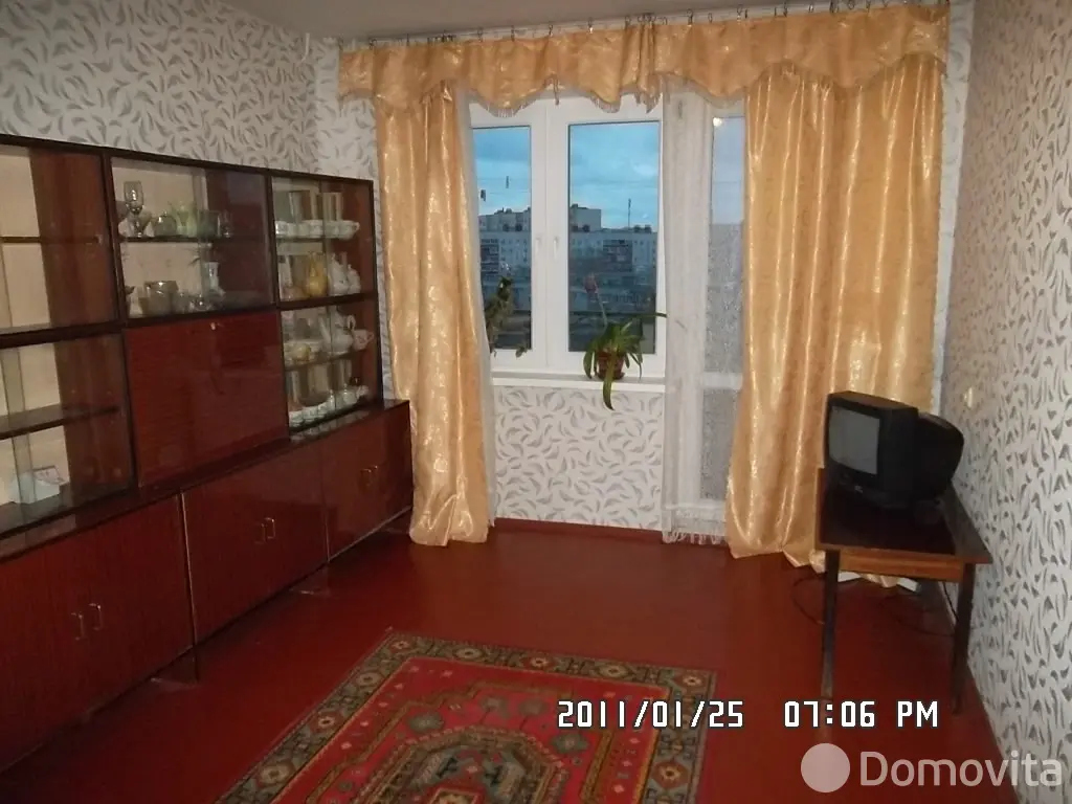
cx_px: 536
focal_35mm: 27
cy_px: 402
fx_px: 836
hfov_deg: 65.3
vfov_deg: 51.4
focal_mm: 4.9
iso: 640
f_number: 3.5
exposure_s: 1/45
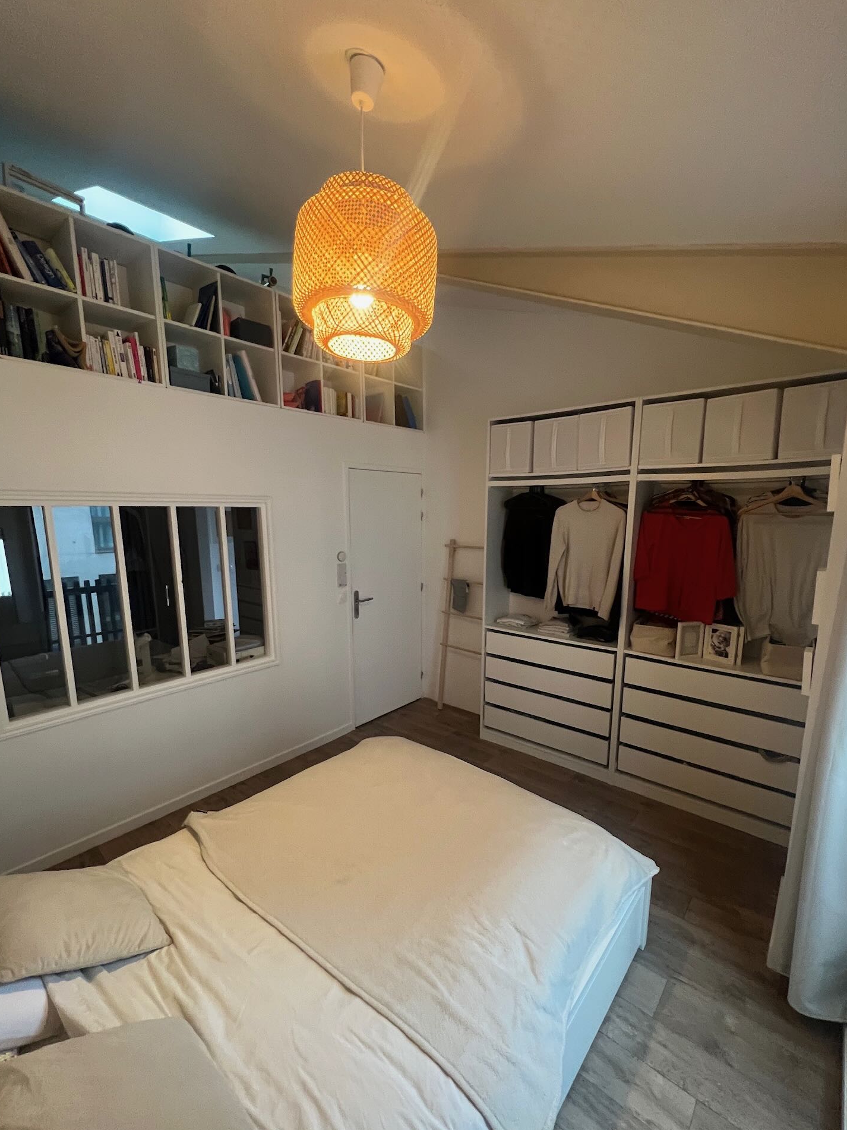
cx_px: 421
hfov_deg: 85.7
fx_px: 457
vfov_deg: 102.0
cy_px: 596
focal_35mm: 14
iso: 320
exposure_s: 1/50
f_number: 1.8
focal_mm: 1.57
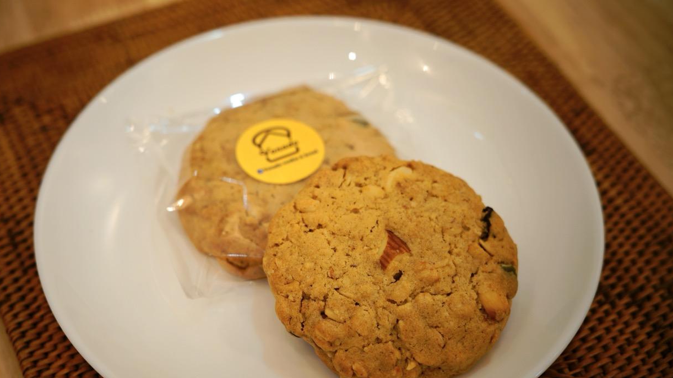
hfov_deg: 37.8
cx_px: 327
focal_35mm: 55
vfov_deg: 21.8
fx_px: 981
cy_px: 219
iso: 200
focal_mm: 50
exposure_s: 1/60.2
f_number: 3.2
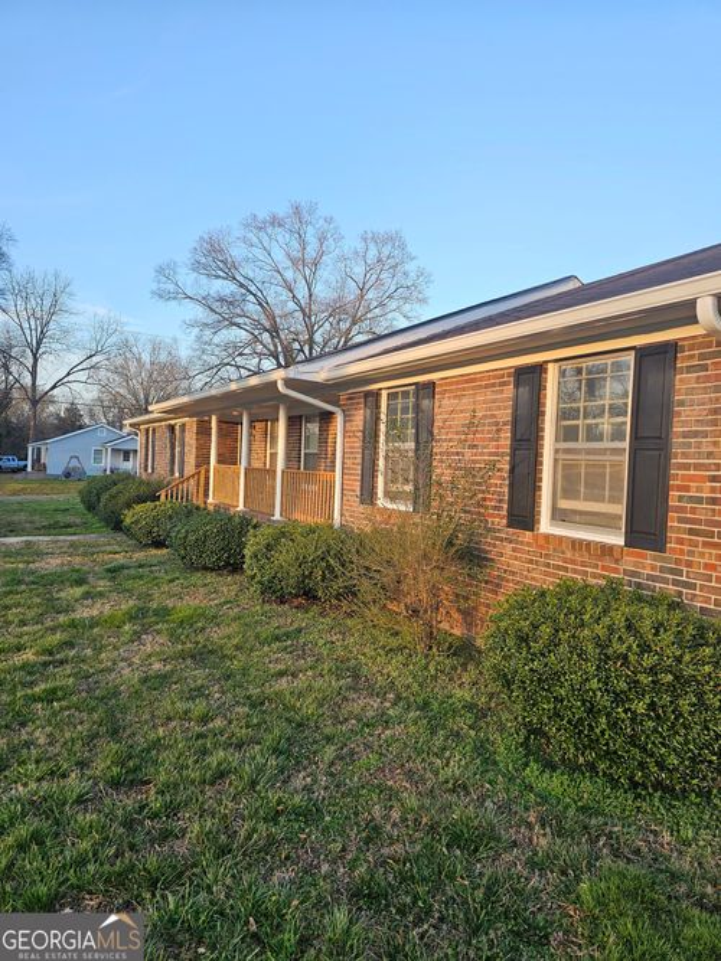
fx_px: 639
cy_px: 480
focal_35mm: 23
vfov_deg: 73.9
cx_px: 360
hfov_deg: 58.9
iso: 20
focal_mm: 6.3
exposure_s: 1/180
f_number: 1.7
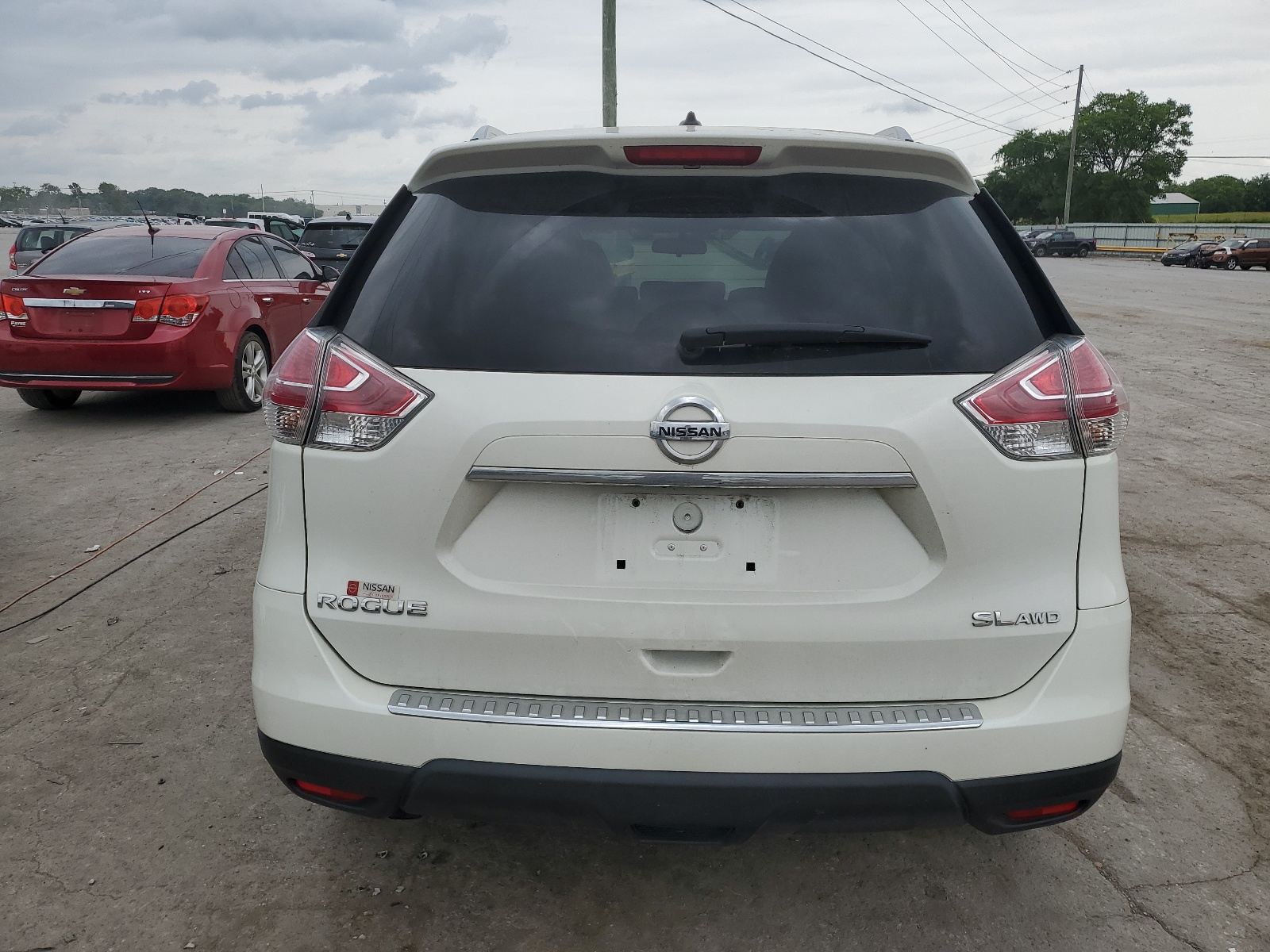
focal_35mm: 26
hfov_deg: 67.3
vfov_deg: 53.1
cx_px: 635
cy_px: 476
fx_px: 954
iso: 50
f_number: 1.5
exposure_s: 1/2000
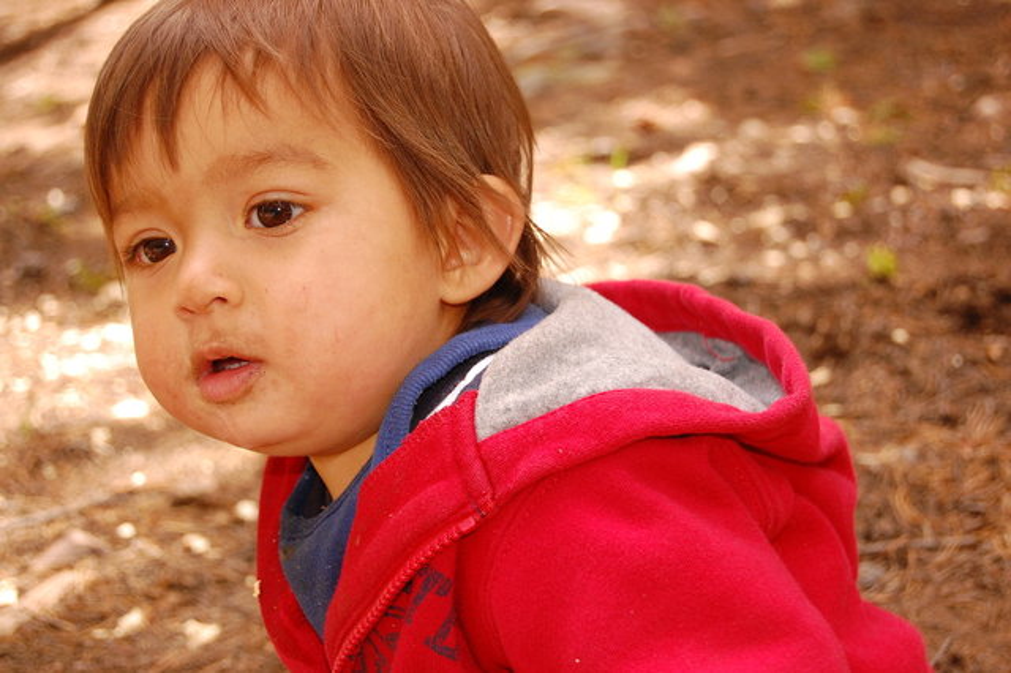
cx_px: 506
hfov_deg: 24.6
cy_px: 336
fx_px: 2316
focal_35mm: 82
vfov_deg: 16.5
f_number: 5.6
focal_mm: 55
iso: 400
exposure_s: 1/250
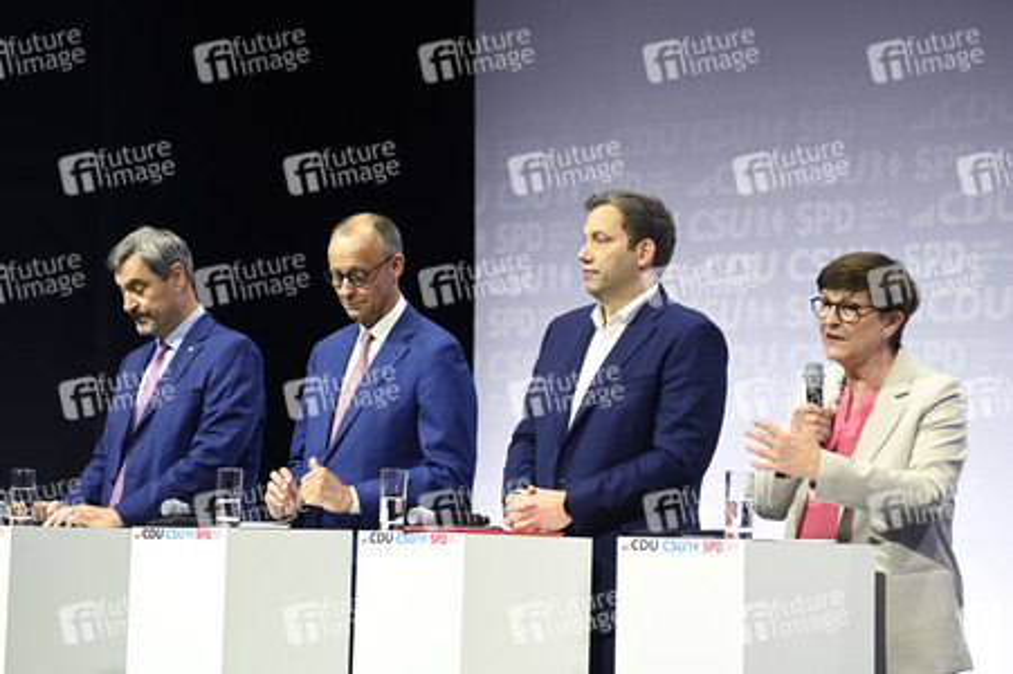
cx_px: 506
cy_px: 337
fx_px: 3936
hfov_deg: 14.7
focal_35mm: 140
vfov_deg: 9.8
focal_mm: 140
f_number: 4
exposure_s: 1/400
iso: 2500
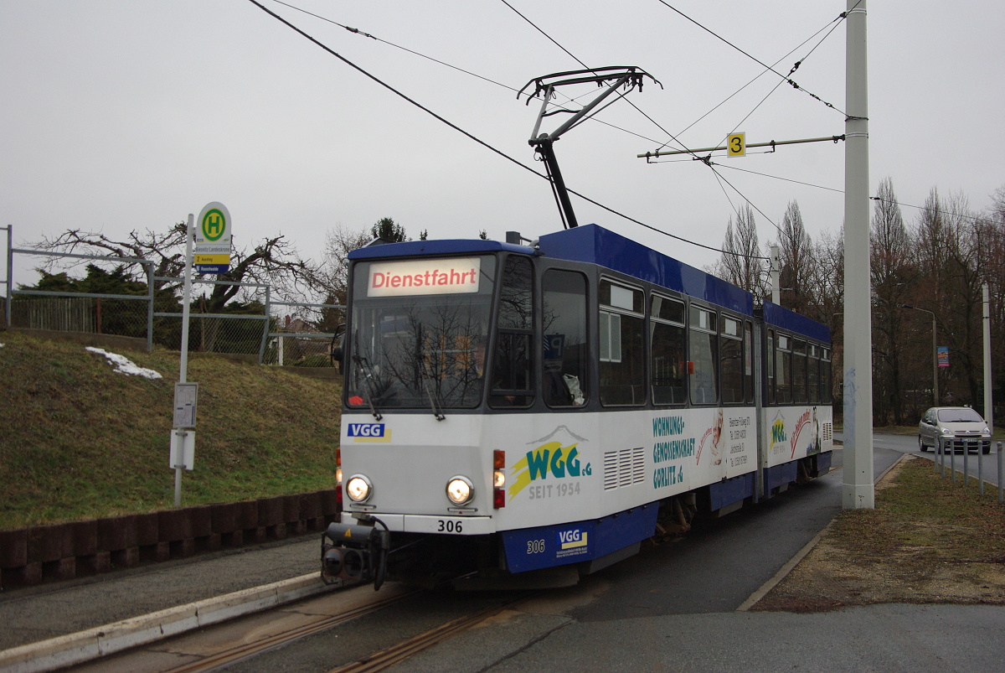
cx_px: 502
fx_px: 1090
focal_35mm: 39
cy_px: 336
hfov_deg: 49.5
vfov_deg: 34.3
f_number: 5.6
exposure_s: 1/160
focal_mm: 26
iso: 400
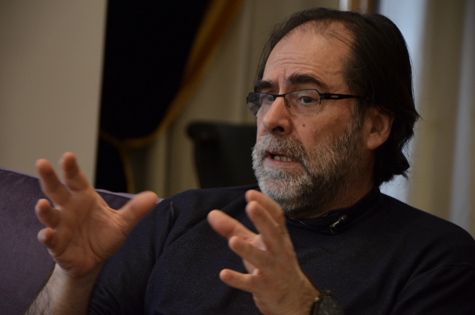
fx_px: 2074
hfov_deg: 13.1
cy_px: 158
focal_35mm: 158
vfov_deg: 8.7
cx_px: 238
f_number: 5.6
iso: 1250
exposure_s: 1/80
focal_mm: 105
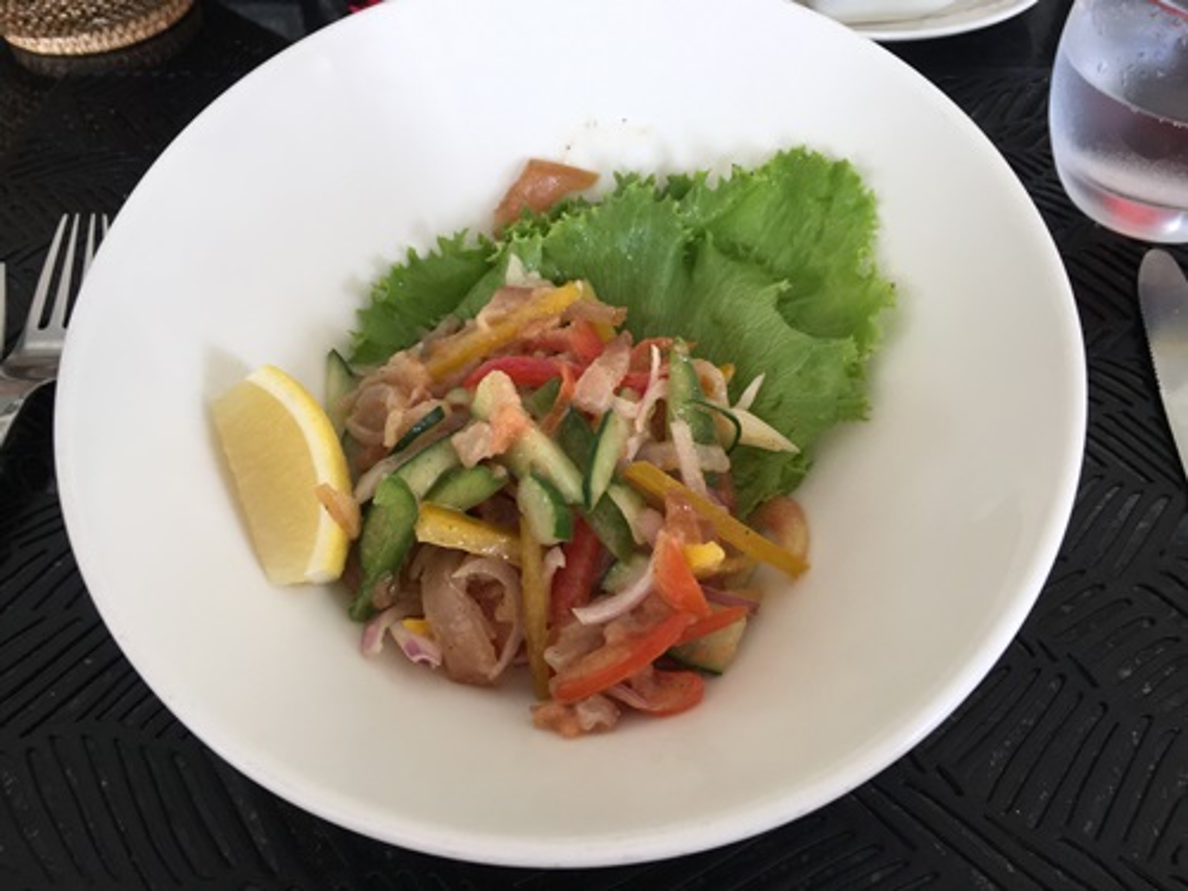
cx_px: 594
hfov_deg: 61.7
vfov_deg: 48.2
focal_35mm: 29
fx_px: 995
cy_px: 446
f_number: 2.2
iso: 40
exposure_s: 1/100
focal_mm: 4.15
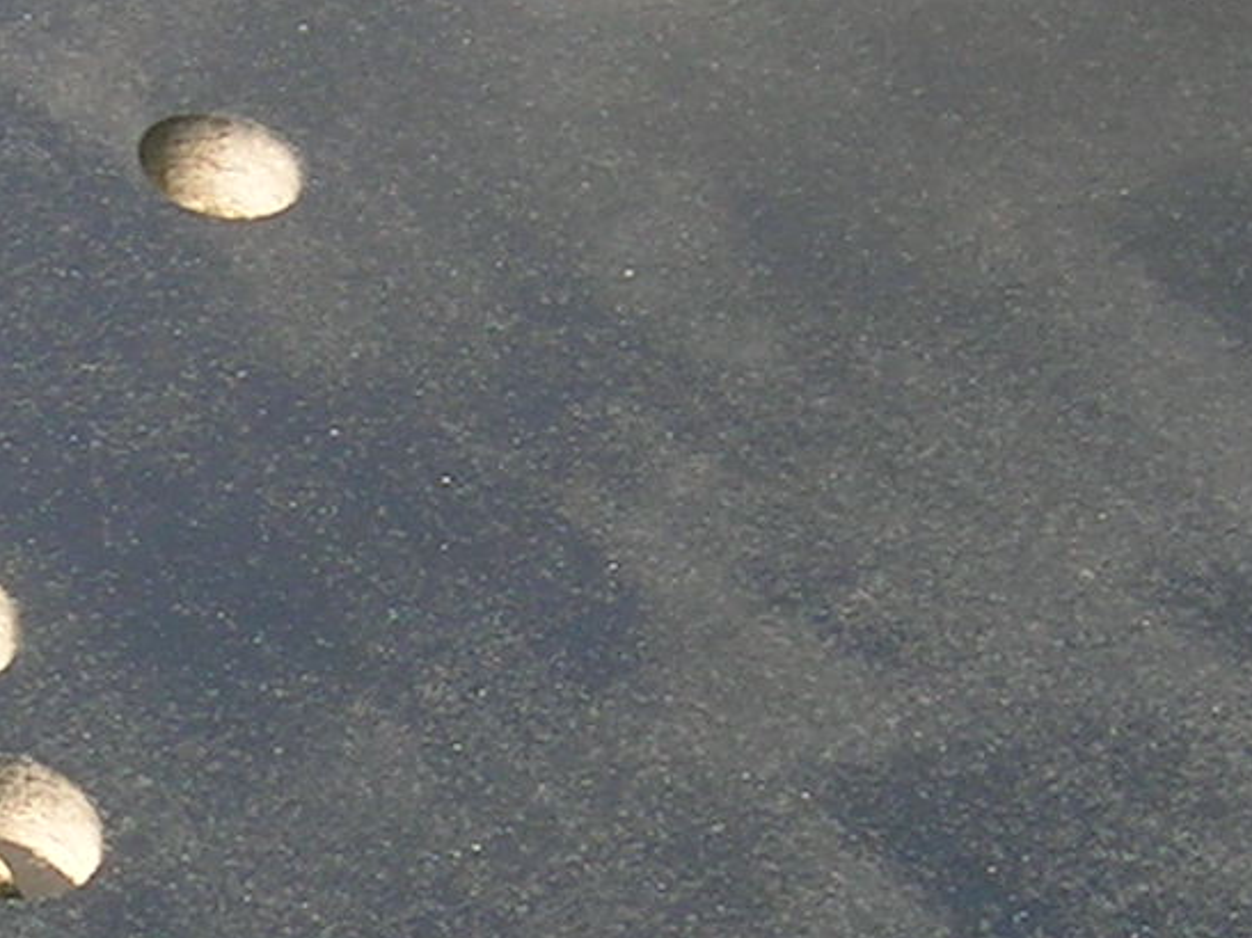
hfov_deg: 14.9
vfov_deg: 11.3
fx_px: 4737
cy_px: 817
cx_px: 105
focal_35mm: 131
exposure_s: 1/137
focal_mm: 5.4
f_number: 4.8
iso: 50
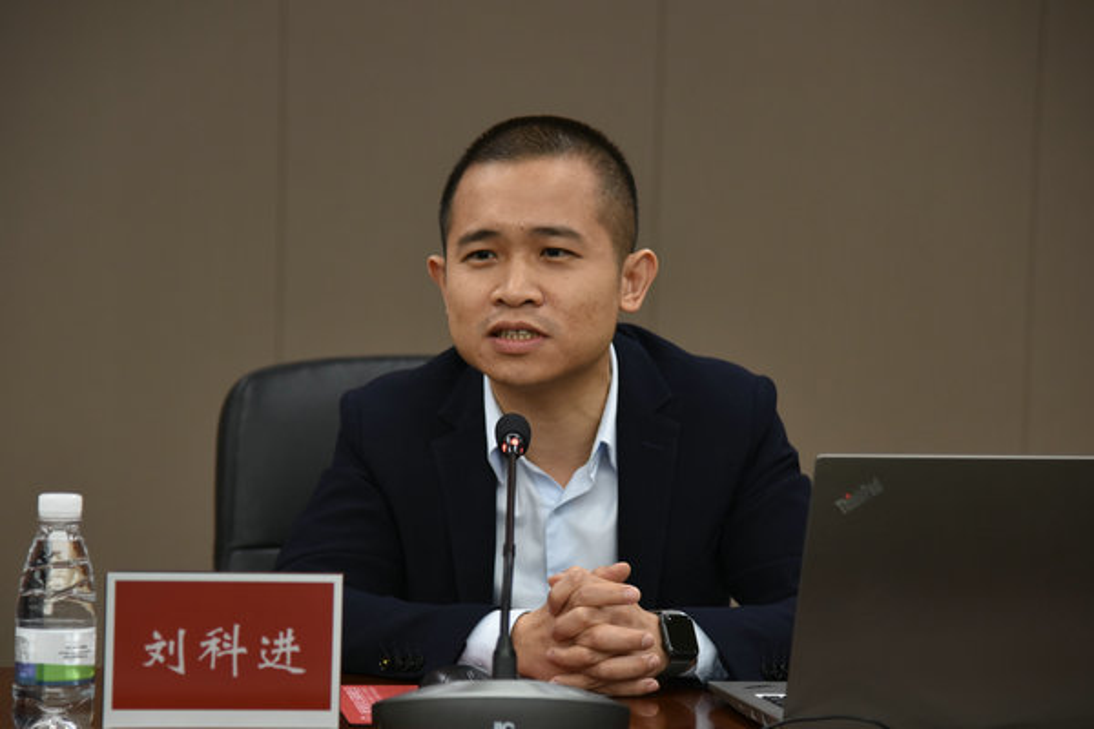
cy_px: 364
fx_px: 3039
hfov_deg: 20.4
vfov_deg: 13.7
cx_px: 547
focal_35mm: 100
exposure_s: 1/200
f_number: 4
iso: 800
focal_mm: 100
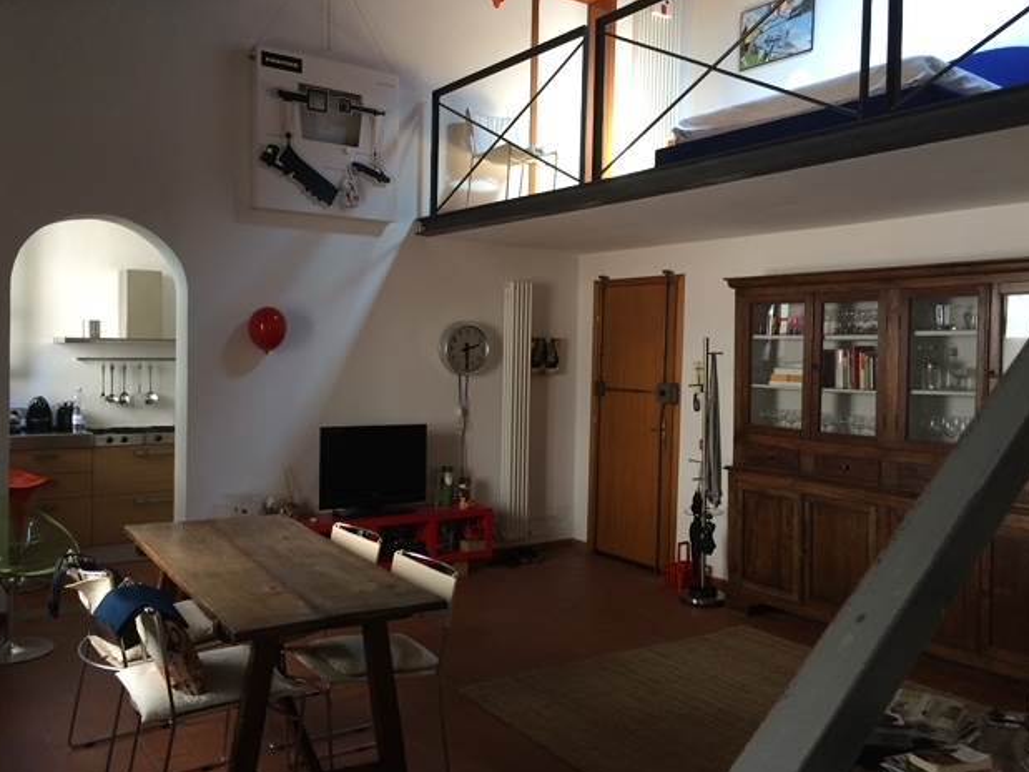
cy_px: 383
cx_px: 505
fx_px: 892
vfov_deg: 46.8
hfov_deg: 60.0
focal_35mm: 30
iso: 100
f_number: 2.2
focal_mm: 4.15
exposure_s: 1/30
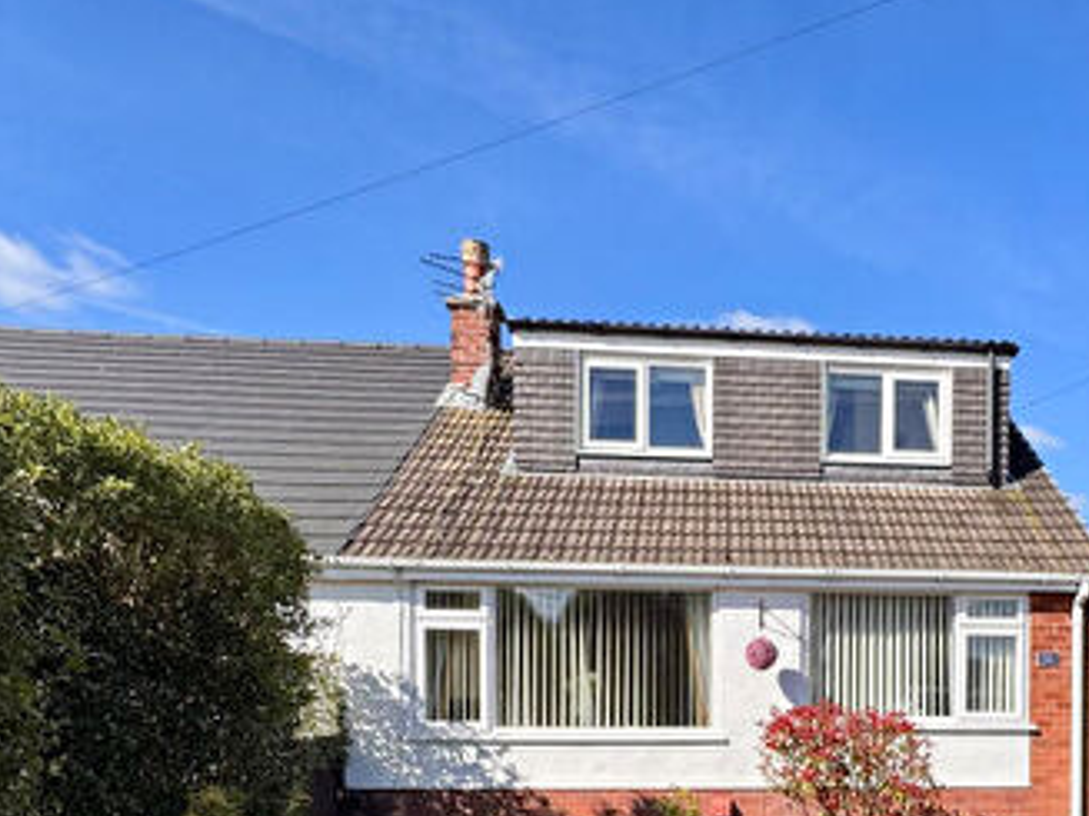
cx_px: 813
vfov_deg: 43.6
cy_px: 698
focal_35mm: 30
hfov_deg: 57.1
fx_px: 943
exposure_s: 1/1672
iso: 40
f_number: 2.2
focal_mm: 2.22
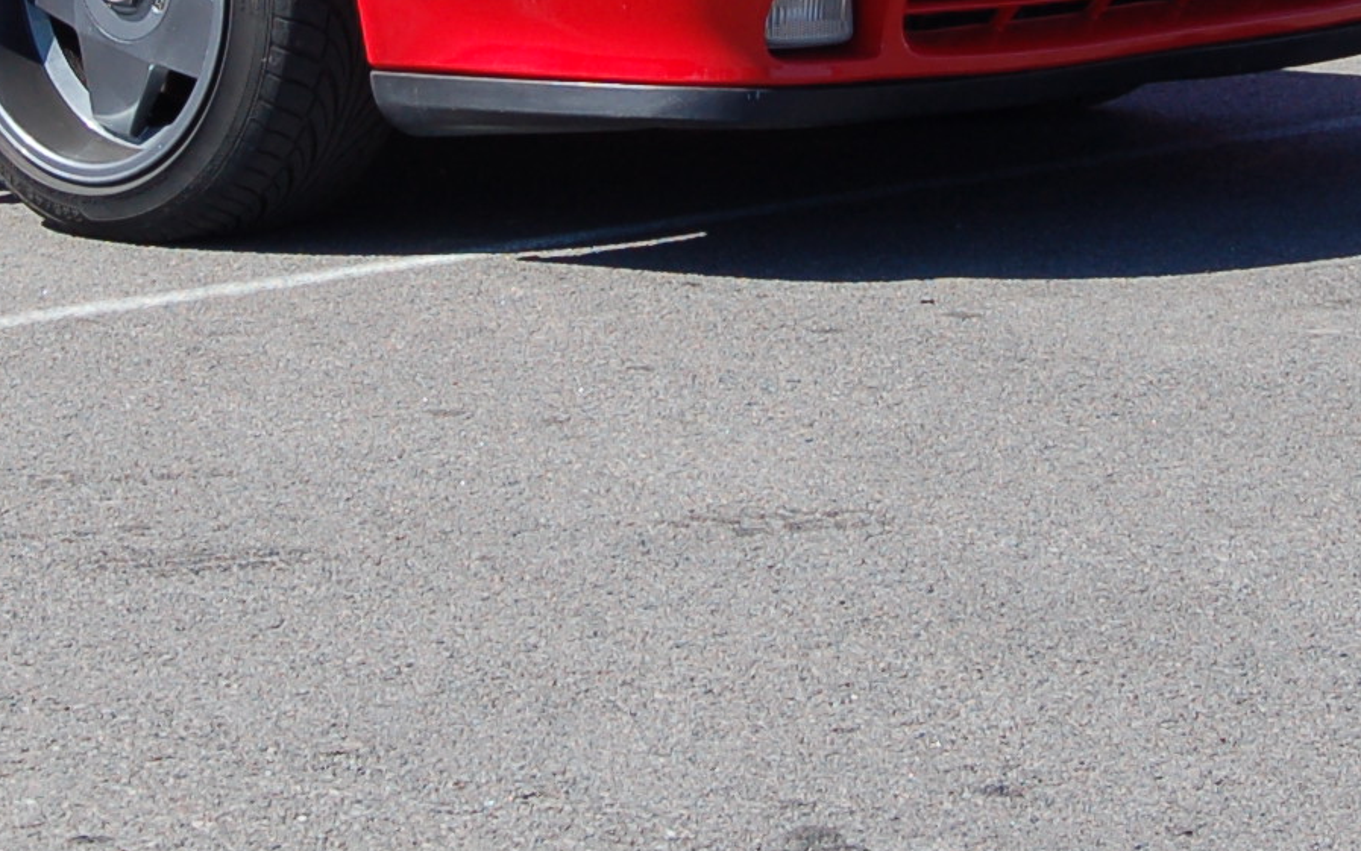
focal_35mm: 159
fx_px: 5888
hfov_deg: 13.2
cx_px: 586
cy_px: -161
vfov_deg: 8.2
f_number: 9
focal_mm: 31
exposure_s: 1/320
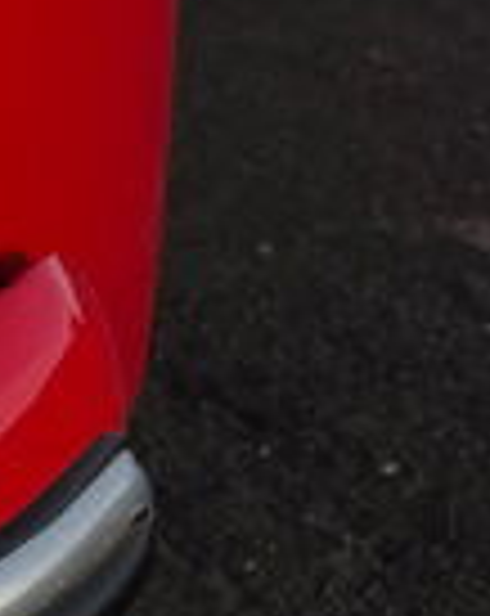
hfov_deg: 9.4
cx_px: -1016
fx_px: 2292
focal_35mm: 126
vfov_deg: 14.6
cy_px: -216
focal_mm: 6.3
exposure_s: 1/2657
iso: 80
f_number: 1.7
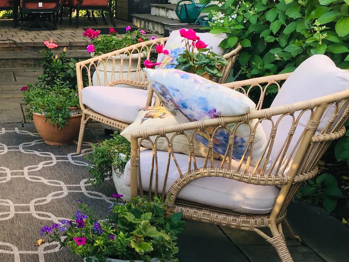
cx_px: -6
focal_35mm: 67
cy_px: 56
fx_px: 676
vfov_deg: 21.7
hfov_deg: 27.2
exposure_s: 1/120
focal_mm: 4.15
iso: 25
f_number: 2.2
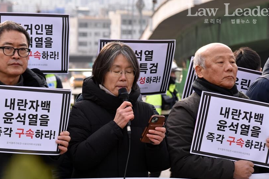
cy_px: 110
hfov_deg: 10.9
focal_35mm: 188
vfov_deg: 7.3
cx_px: 112
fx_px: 1405
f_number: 8
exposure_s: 1/250
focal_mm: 100
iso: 400
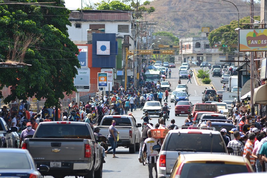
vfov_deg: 6.1
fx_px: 1668
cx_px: 134
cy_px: 89
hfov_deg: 9.2
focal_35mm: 225
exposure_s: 1/1250
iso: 400
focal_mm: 150
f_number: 4.5
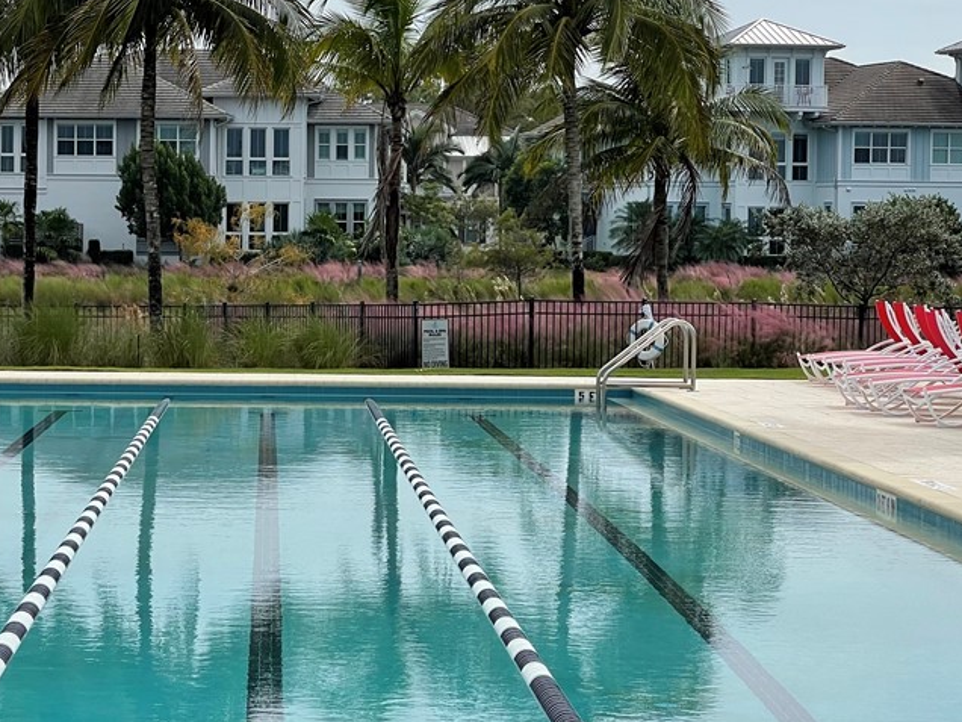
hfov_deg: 19.0
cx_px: 242
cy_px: 315
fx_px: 2862
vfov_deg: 14.4
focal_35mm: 103
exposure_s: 1/2016
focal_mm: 7.5
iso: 20
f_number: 2.2
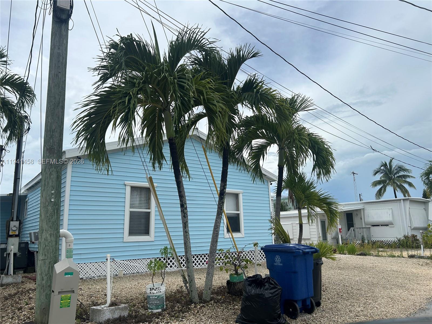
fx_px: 324
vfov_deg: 53.1
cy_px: 162
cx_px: 216
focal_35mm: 26
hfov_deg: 67.3
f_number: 1.5
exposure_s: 1/7463
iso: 50
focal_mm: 5.7
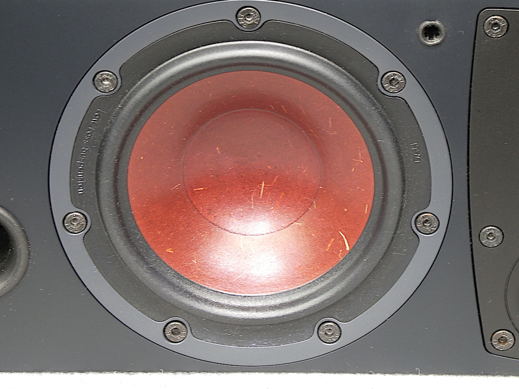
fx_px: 2833
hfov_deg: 10.5
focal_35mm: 189
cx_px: 241
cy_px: 182
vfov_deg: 7.9
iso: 200
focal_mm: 30.9
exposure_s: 1
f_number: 5.6
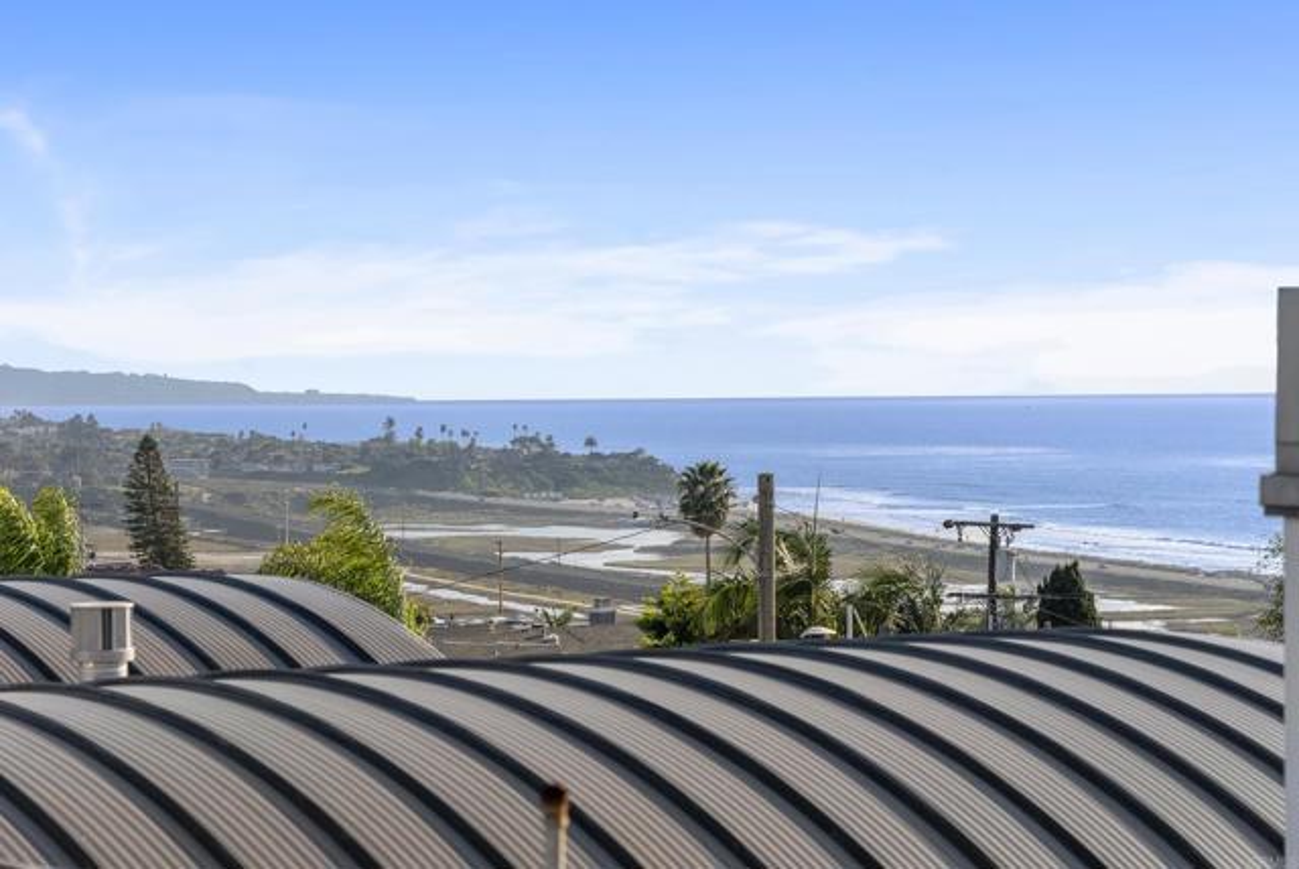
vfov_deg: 13.1
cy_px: 434
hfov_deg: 19.4
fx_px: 3792
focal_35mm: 105
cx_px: 650
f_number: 7.1
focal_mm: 105
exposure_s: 1/4000
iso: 800
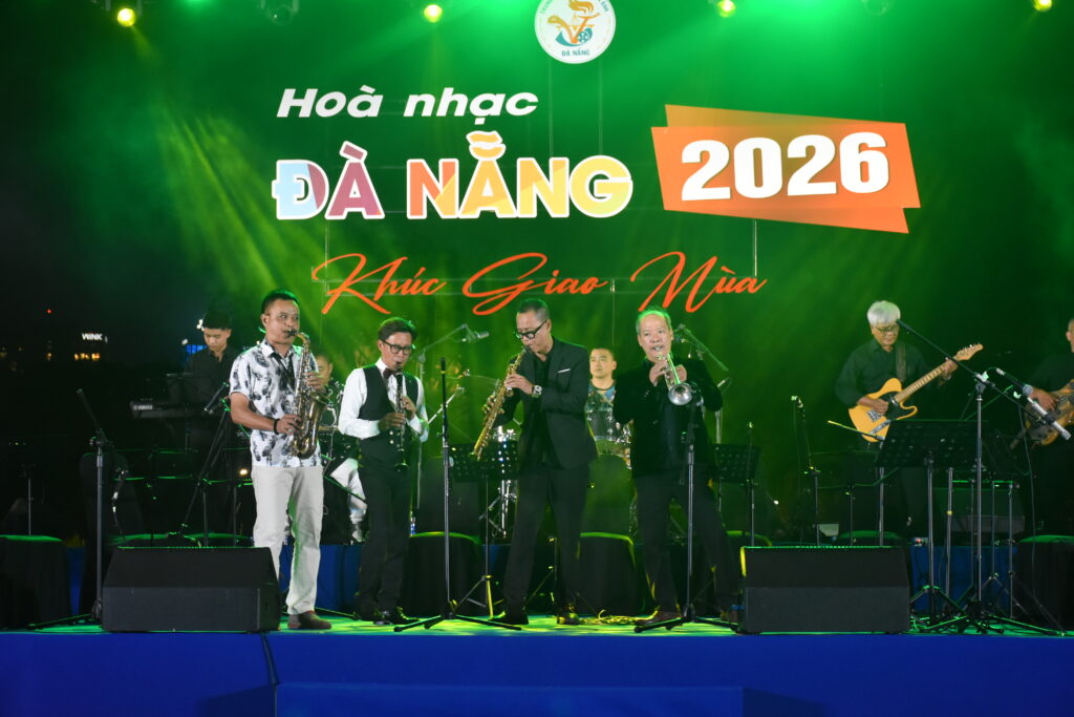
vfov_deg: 18.2
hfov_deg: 27.0
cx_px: 537
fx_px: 2238
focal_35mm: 75
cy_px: 358
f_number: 5
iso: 1600
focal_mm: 50
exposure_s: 1/100
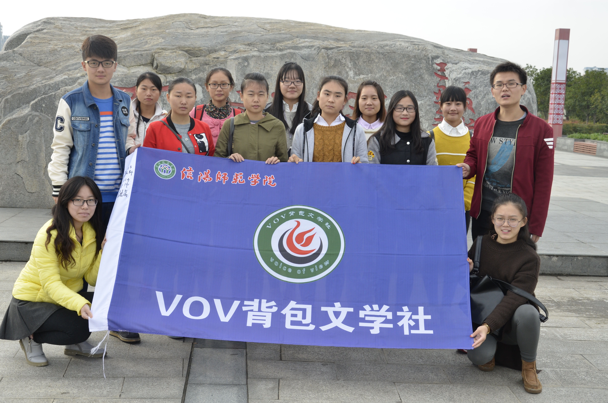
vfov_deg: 28.0
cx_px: 304
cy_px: 202
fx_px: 809
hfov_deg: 41.2
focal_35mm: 48
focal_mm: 32
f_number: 8
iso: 250
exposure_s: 1/250
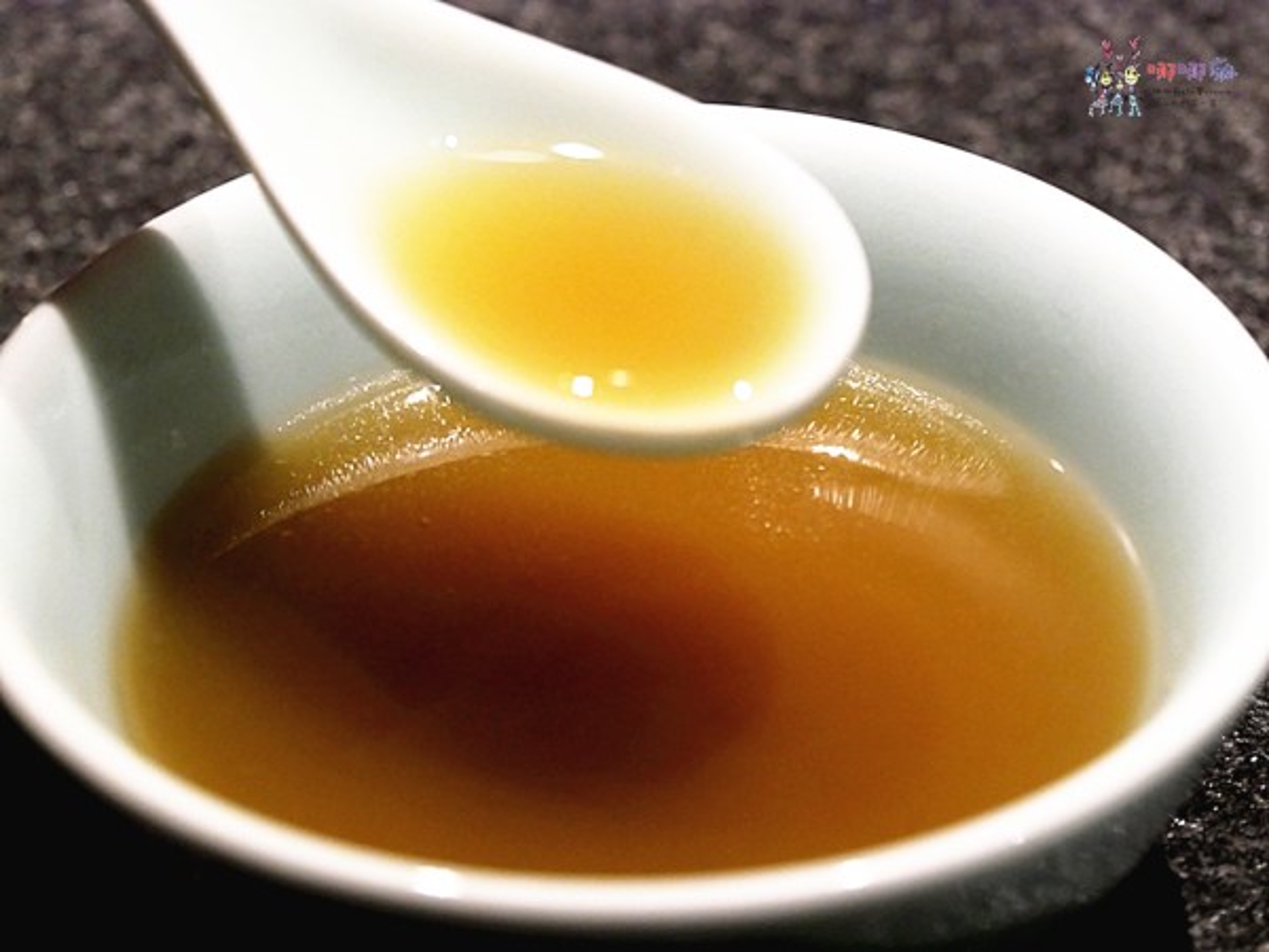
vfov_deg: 11.4
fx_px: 4766
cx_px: 634
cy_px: 476
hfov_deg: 15.2
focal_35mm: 130
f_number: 5.3
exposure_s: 1/80
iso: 2500
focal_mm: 65
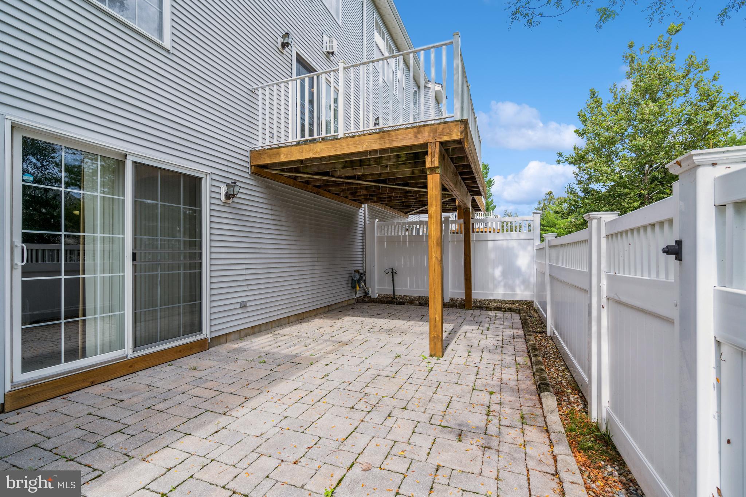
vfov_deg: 73.7
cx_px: 373
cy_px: 248
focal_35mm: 16
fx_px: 332
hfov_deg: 96.7
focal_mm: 16
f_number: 11
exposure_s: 1/80
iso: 200
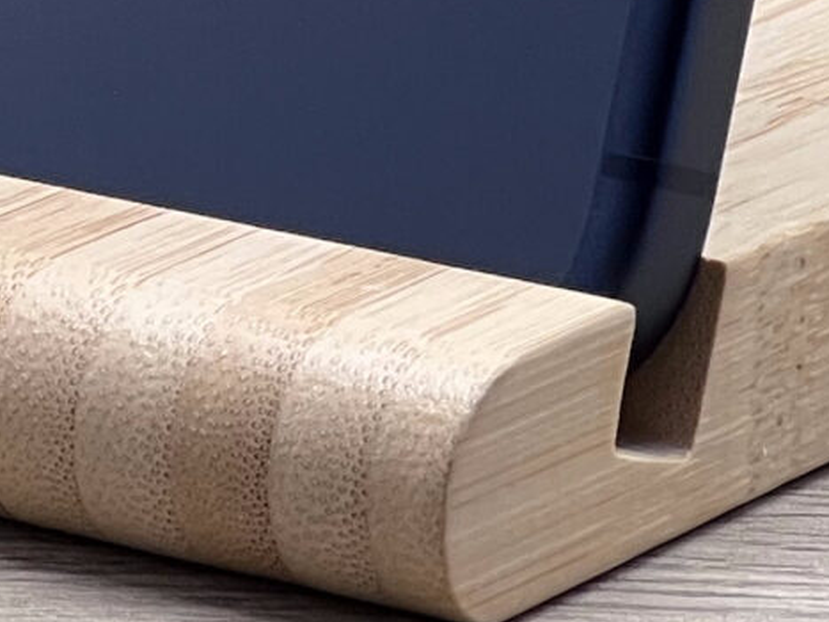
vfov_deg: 3.5
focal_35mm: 422
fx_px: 10104
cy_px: -937
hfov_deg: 4.7
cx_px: 341
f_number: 2.8
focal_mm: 9
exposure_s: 1/100
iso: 100
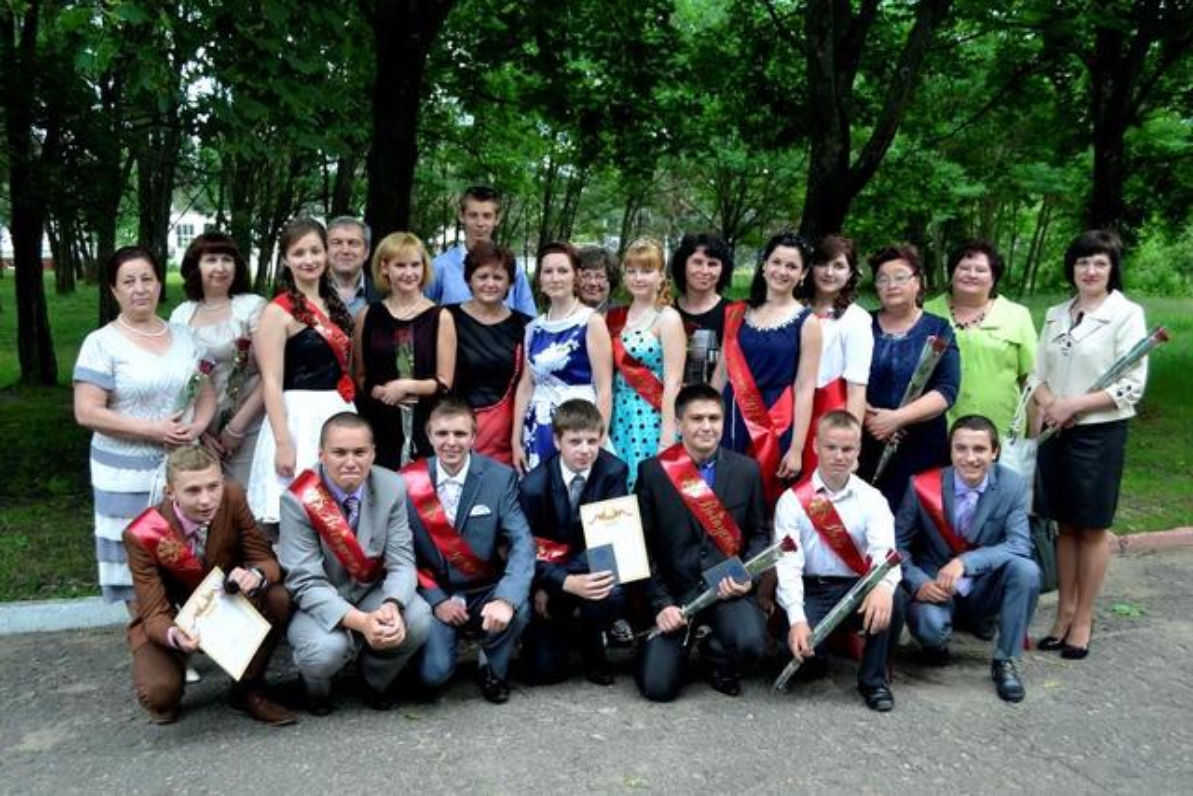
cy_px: 398
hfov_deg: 57.2
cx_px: 596
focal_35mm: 33
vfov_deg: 40.0
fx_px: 1094
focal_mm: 22
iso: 400
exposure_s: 1/100
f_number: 5
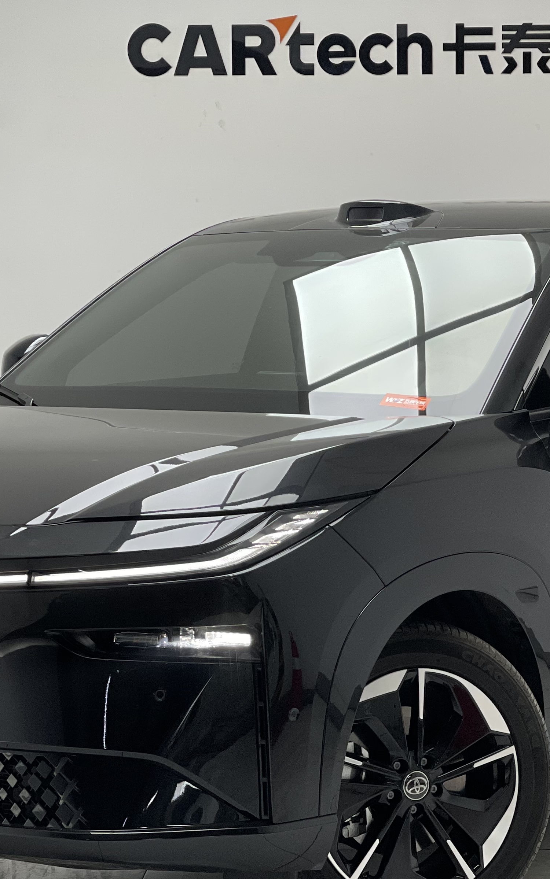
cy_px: 442
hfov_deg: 11.5
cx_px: 343
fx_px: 2733
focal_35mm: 114
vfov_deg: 18.3
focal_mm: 7.5
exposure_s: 1/100
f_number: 2.2
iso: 100
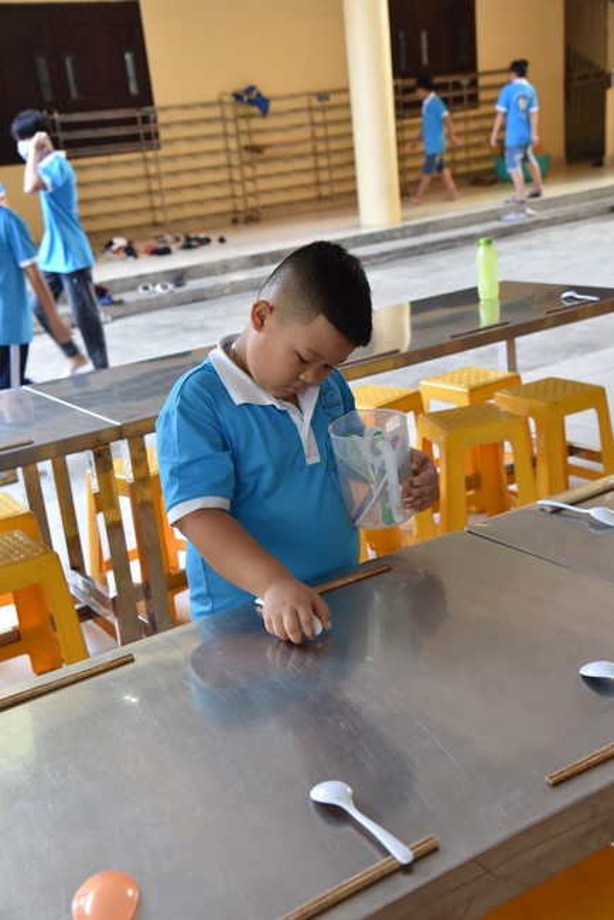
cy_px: 460
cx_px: 307
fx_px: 1175
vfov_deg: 42.7
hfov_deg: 29.3
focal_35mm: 46
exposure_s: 1/80
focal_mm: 46
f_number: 5.6
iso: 2000
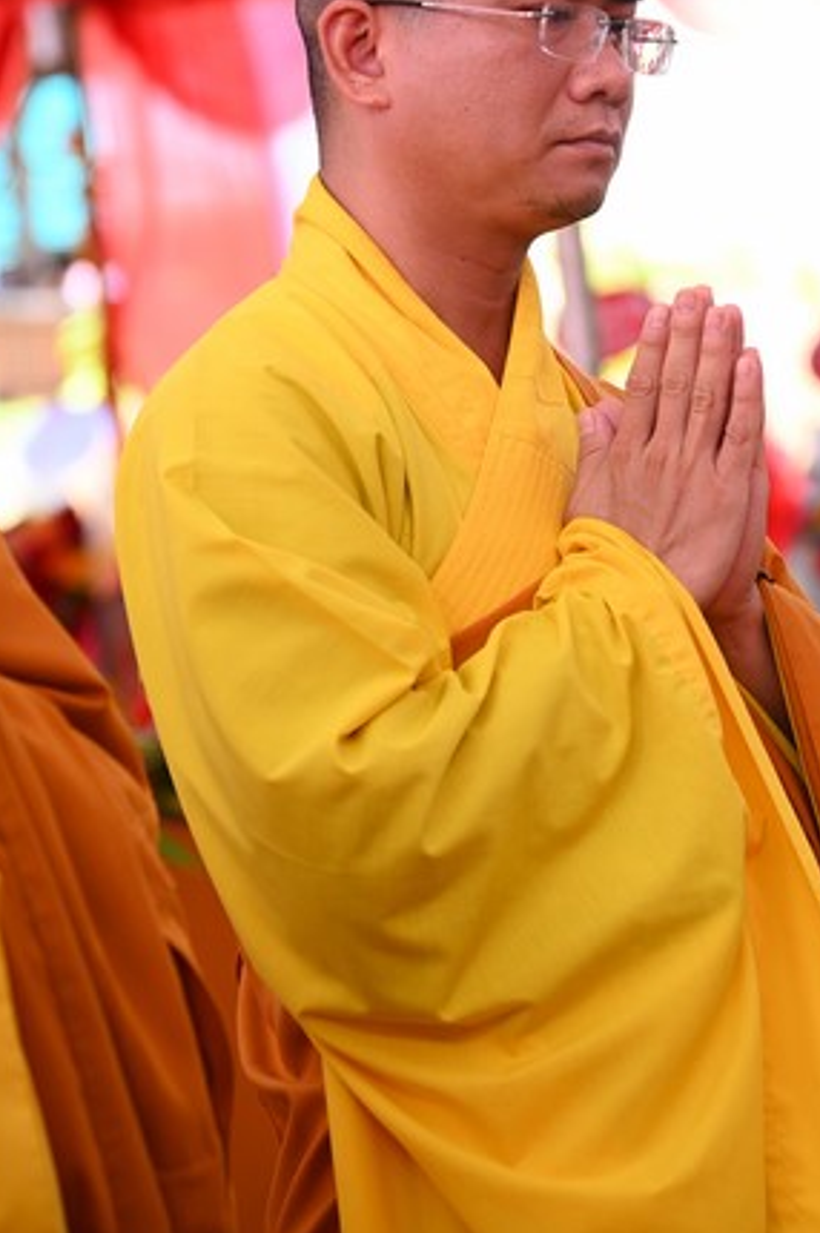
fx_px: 6194
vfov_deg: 11.3
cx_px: 578
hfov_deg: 7.6
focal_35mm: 181
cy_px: 361
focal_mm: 120
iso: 800
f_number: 4.5
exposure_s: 1/250
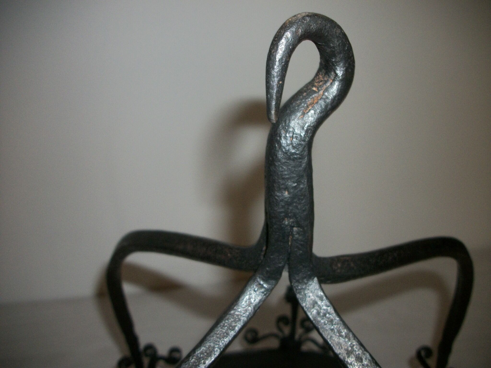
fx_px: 454
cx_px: 246
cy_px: 184
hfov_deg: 56.8
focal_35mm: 32
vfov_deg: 44.2
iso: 160
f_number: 2.9
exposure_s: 1/30
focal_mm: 5.7
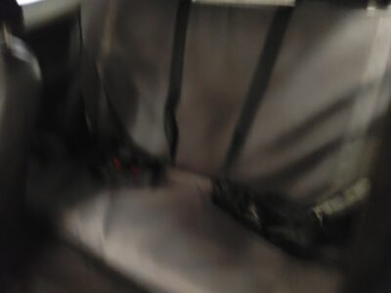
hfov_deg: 63.4
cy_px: 146
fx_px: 316
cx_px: 196
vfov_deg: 49.7
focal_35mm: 28
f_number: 1.8
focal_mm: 4.26
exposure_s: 1/10
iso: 12992
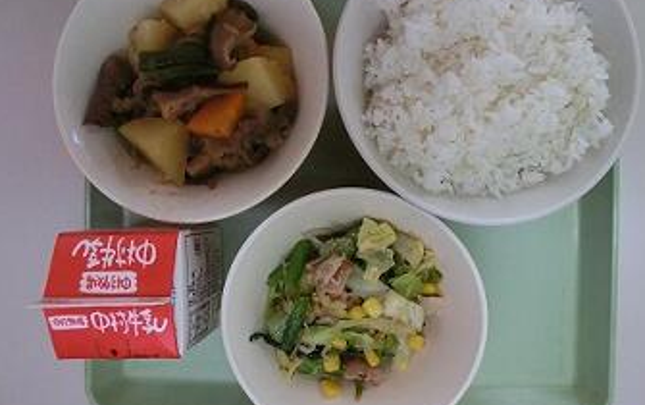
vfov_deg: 44.5
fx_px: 493
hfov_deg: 66.3
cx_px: 348
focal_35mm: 28
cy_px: 176
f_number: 3
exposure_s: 1/60
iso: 250
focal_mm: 4.24
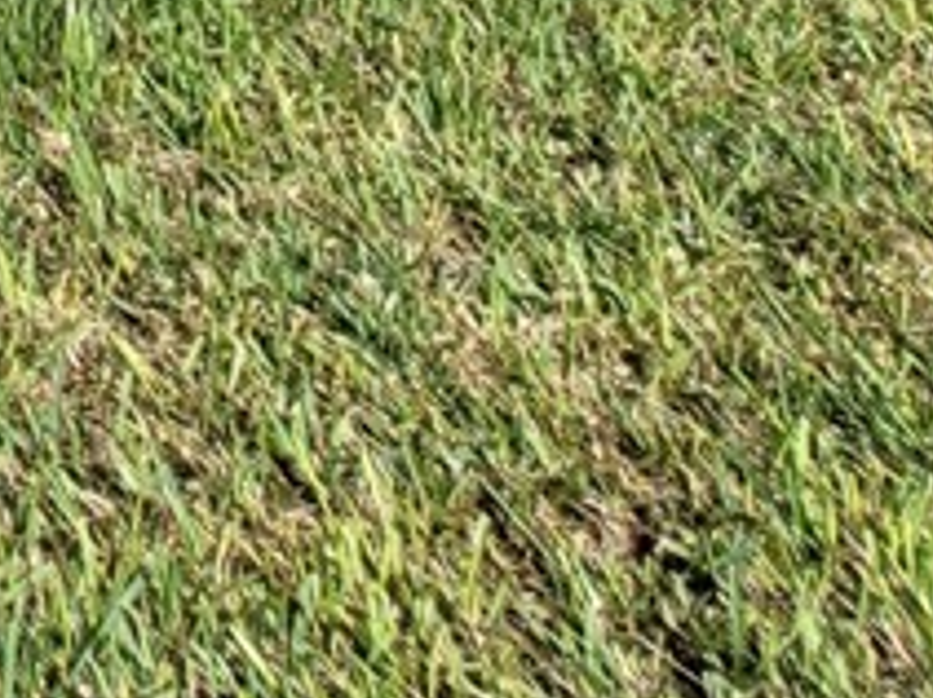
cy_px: -906
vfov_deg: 15.3
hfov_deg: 21.5
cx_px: -699
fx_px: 1697
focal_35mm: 63
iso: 40
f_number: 2.2
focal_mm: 1.74
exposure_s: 1/1354
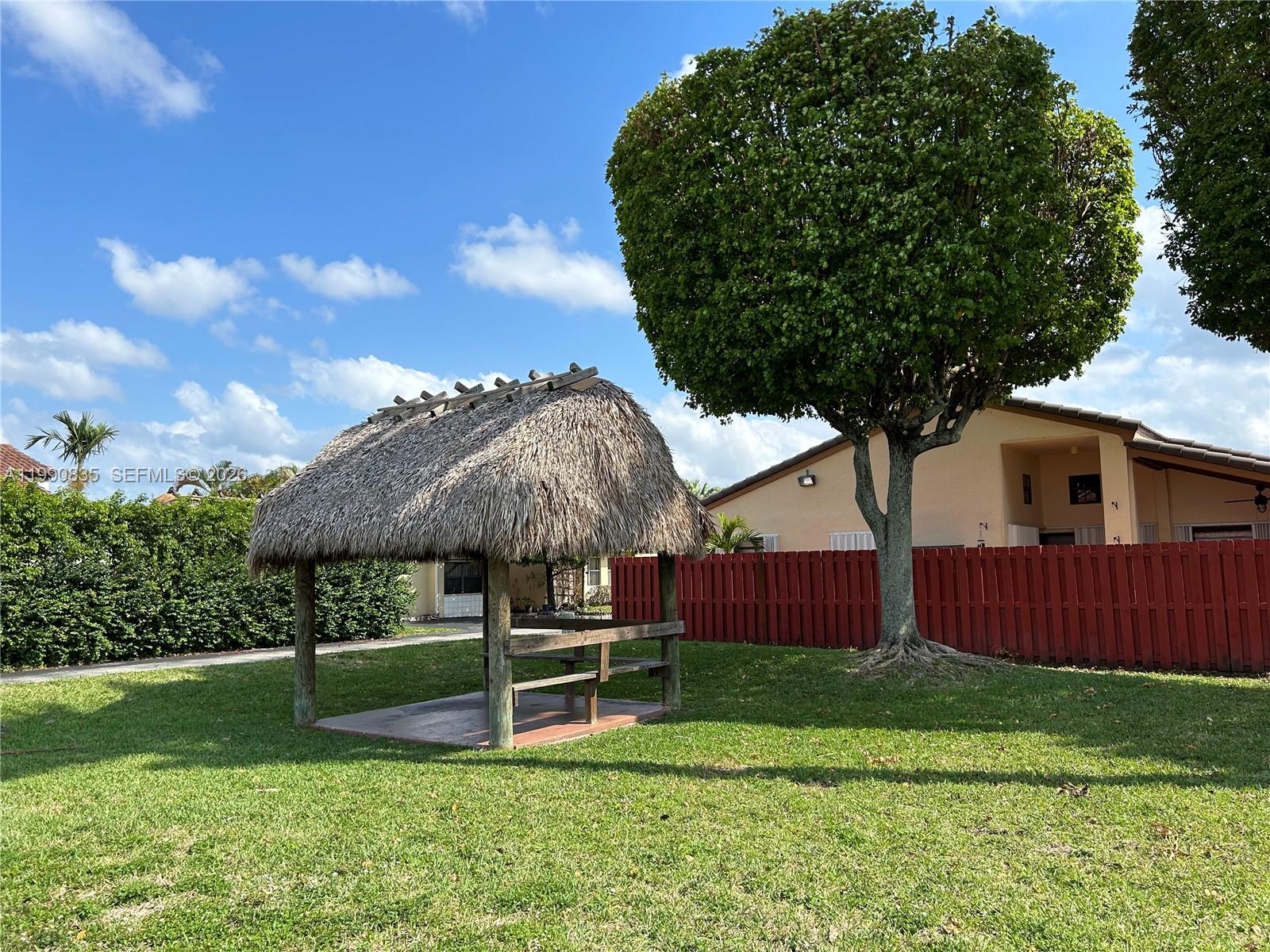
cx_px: 635
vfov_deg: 53.1
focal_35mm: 26
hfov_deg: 67.3
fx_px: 954
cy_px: 476
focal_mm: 5.7
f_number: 1.5
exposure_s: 1/3704
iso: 50
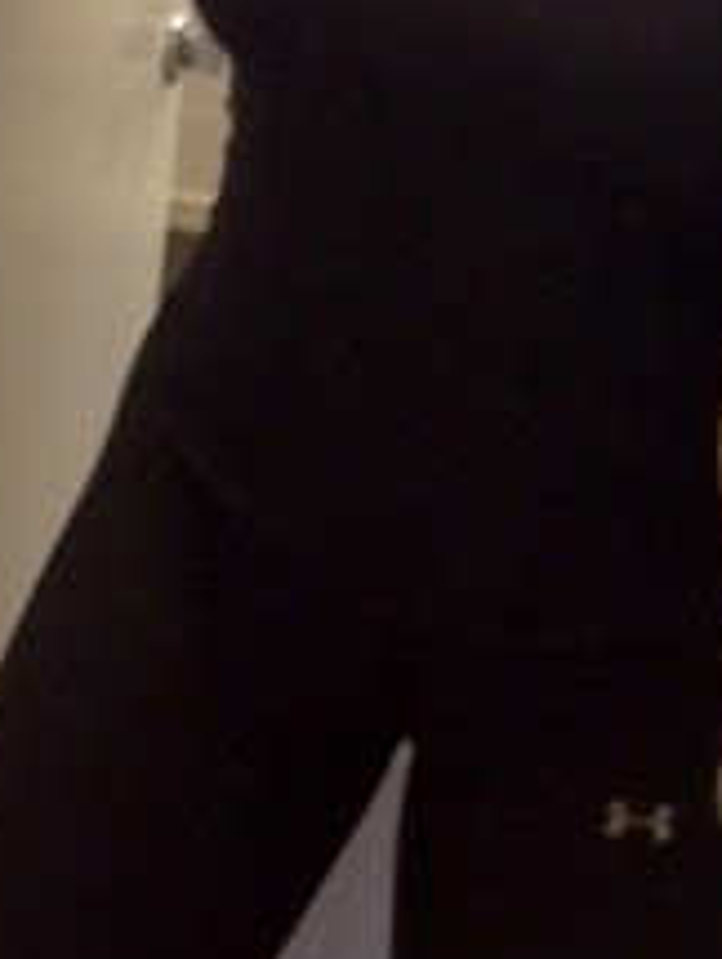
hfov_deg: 14.1
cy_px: 196
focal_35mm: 104
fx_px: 2884
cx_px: 682
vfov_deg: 18.7
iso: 320
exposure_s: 1/20
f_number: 2.4
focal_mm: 4.28
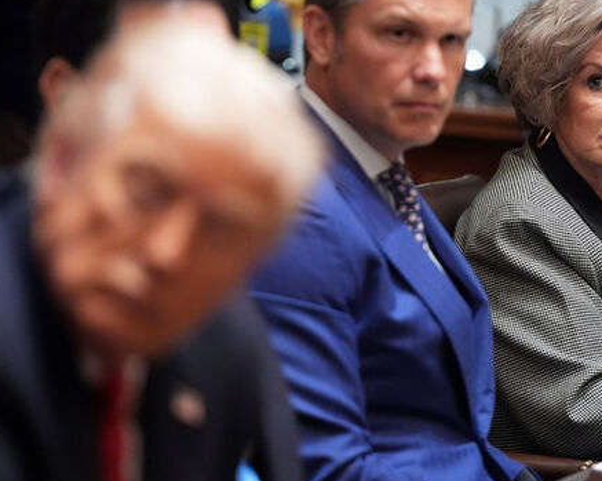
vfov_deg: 4.5
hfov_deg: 5.6
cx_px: 377
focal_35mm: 344
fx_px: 6125
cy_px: 240
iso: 4000
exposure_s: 1/250
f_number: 2.8
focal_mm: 200
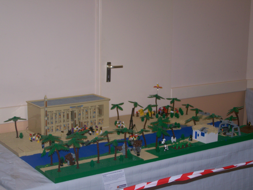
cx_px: 126
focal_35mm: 64
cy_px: 95
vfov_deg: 23.0
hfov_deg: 30.2
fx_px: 468
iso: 80
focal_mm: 10.7
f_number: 3.2
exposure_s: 1/80
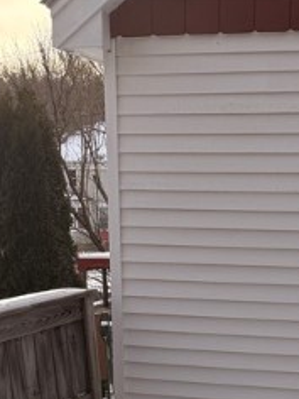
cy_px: 641
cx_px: 216
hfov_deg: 18.8
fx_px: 898
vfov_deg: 20.4
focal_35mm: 78
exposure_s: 1/1855
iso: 80
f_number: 1.78
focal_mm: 6.76
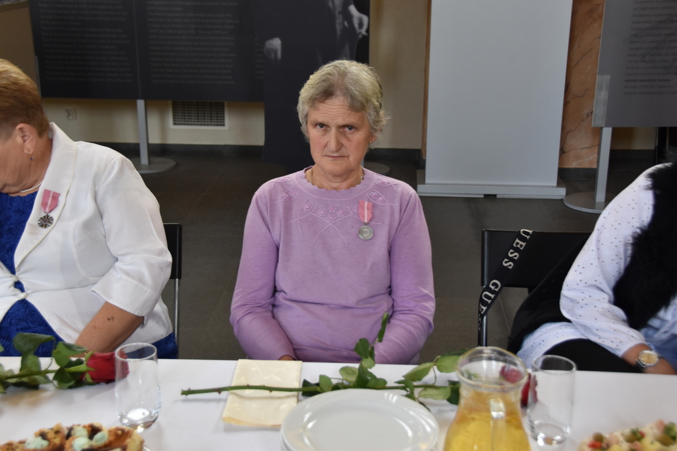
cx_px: 338
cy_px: 226
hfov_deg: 41.1
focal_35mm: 48
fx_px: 903
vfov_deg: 28.1
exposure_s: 1/50
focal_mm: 32
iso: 1000
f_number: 4.2
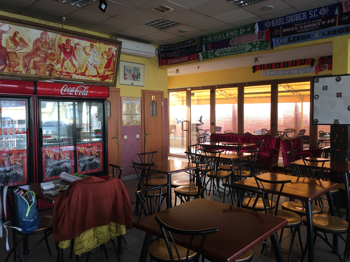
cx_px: 175
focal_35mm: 29
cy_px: 131
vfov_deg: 48.2
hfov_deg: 61.7
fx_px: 293
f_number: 2.2
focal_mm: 4.15
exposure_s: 1/33
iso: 32
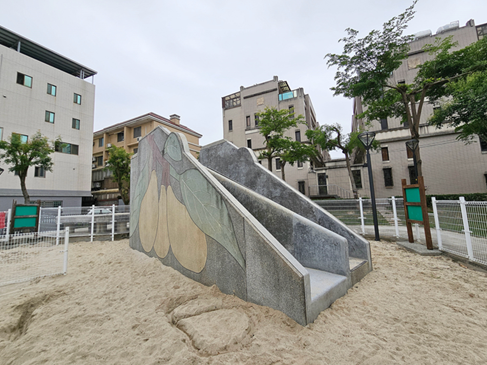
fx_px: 197
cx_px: 240
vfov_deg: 85.6
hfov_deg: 102.1
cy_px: 177
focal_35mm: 14
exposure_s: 1/1013
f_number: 2.2
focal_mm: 2.2
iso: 50
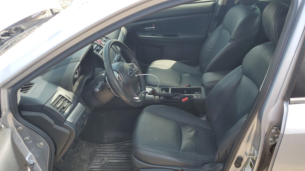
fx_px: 243
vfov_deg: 38.6
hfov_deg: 64.3
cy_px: 112
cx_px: 158
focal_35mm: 30
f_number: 1.5
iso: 50
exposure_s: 1/588
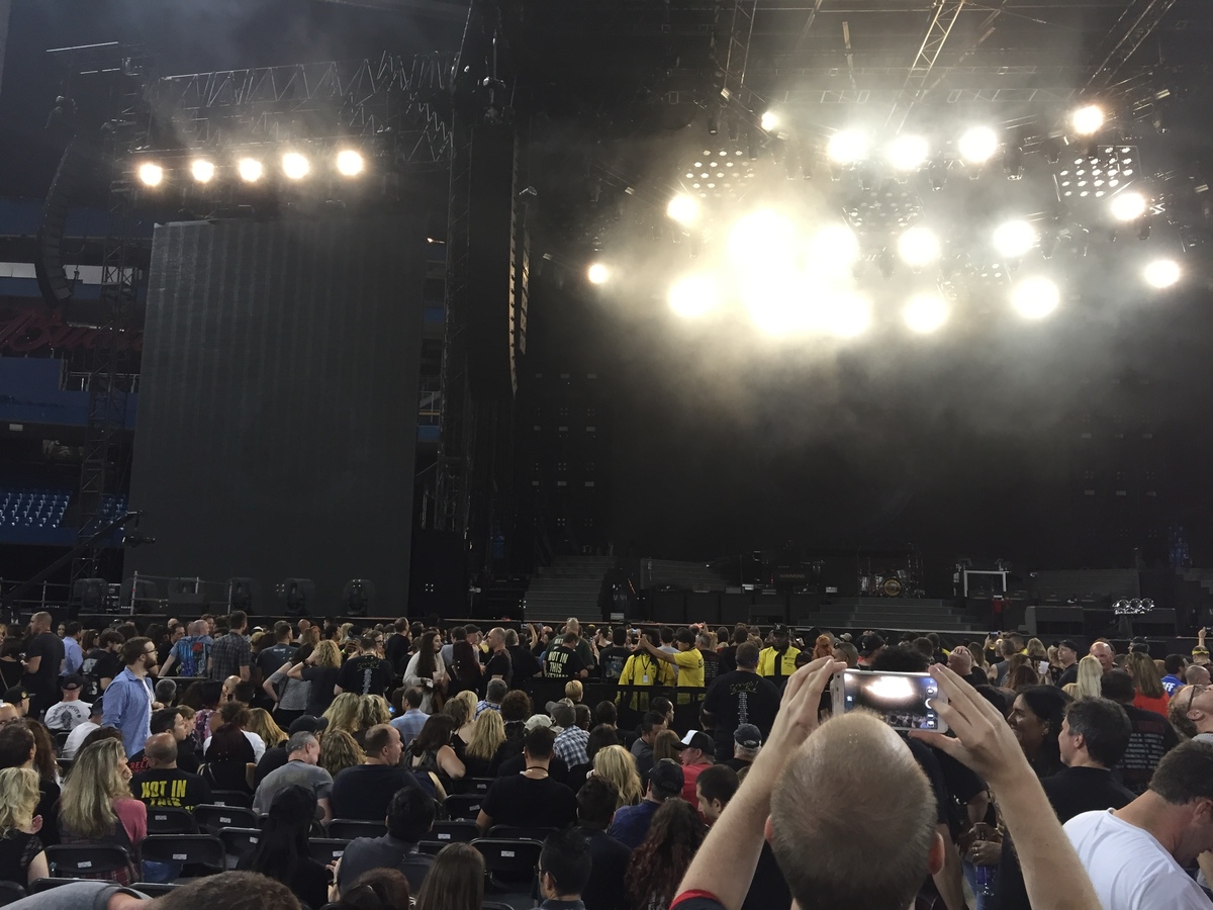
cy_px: 455
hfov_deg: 61.7
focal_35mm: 29
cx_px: 606
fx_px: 1016
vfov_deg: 48.2
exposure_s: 1/30
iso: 80
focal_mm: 4.15
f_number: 2.2
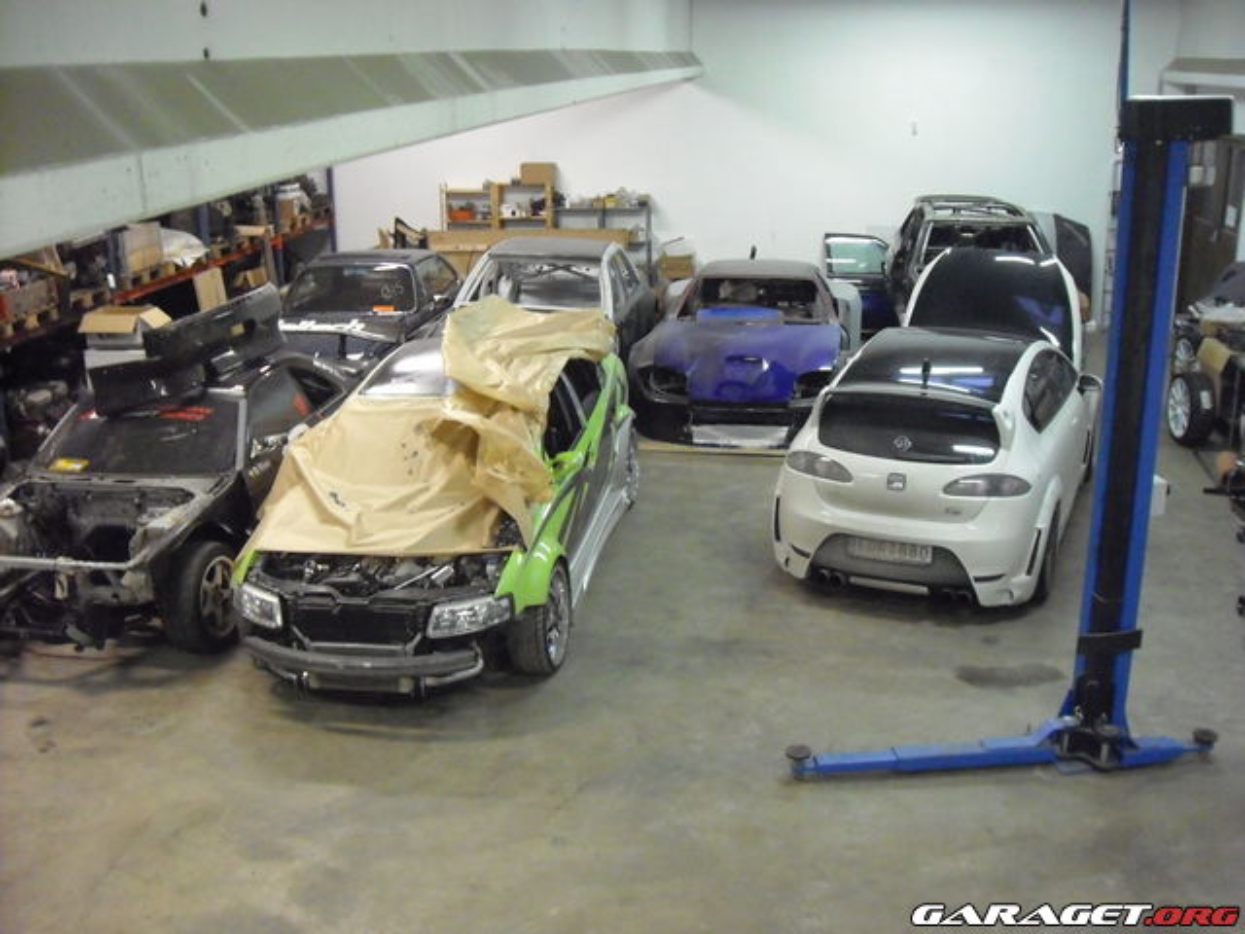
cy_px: 467
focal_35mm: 37
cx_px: 622
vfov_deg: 38.7
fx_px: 1331
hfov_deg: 50.1
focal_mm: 6.2
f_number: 2.7
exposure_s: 1/30
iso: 800
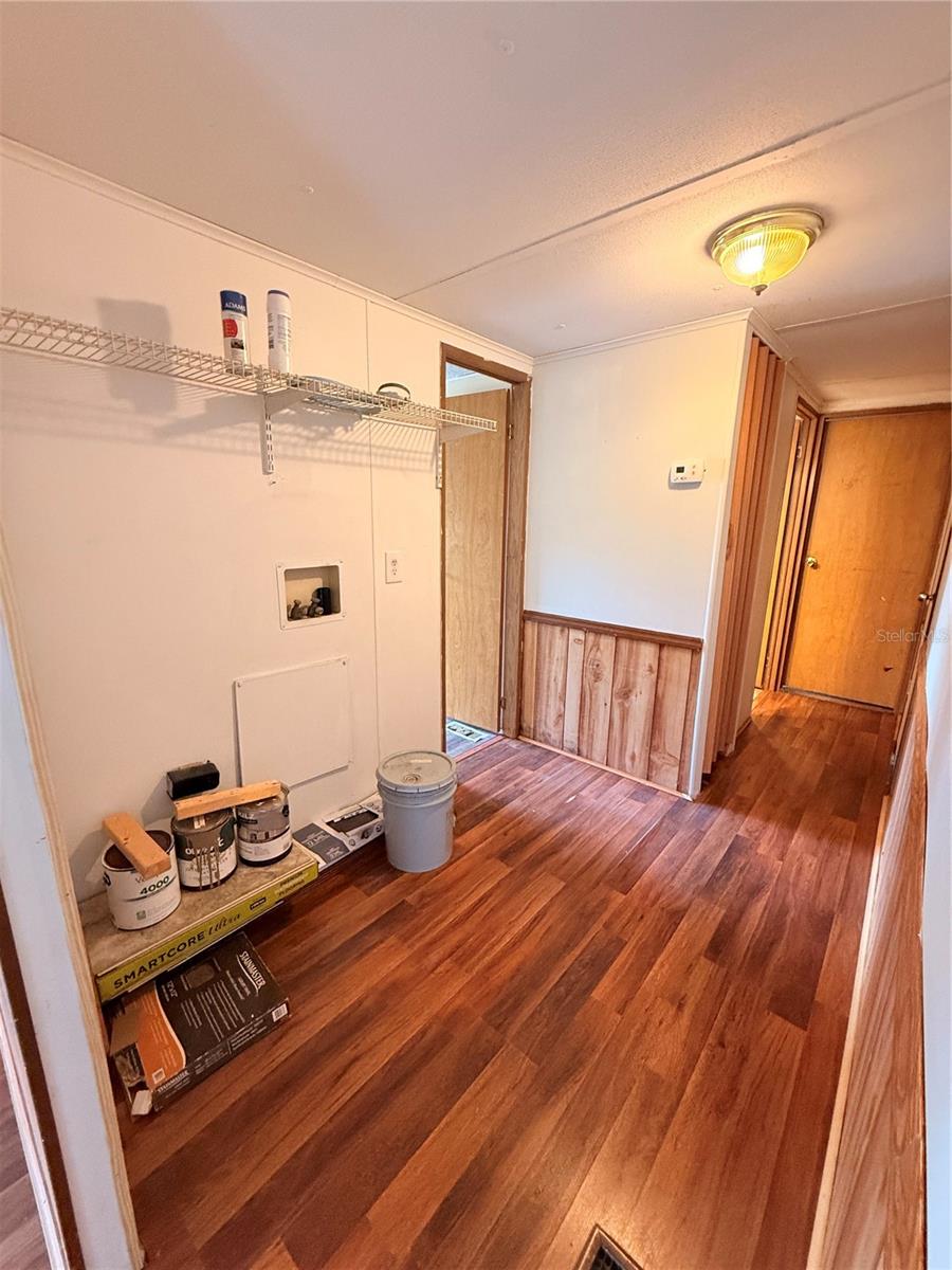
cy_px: 635
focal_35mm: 14
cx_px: 476
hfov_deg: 85.7
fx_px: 513
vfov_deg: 102.1
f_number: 2.2
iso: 500
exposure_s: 1/60
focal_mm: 2.22
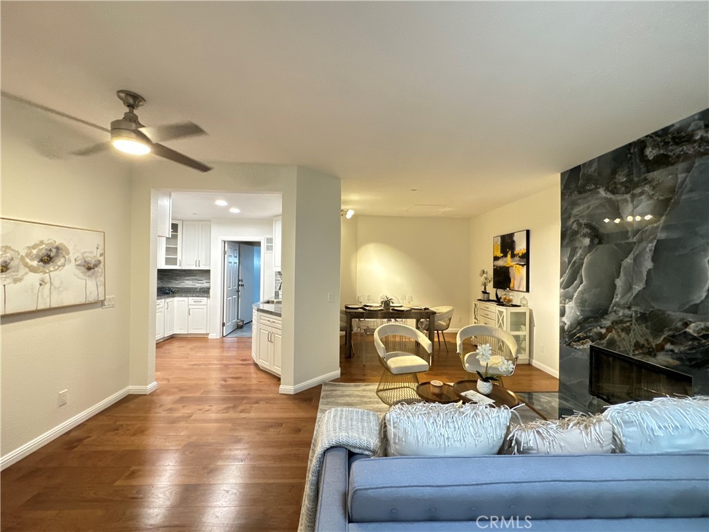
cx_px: 354
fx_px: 287
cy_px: 266
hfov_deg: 102.1
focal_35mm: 14
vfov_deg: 85.7
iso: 800
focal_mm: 2.22
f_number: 2.2
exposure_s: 1/60
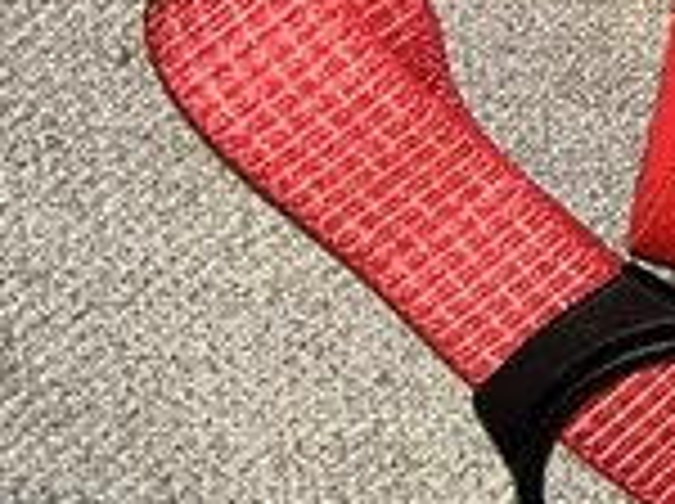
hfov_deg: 16.3
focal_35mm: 111
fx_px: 2161
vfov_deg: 11.8
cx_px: 994
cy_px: -526
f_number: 1.5
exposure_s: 1/10
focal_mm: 5.7
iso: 32
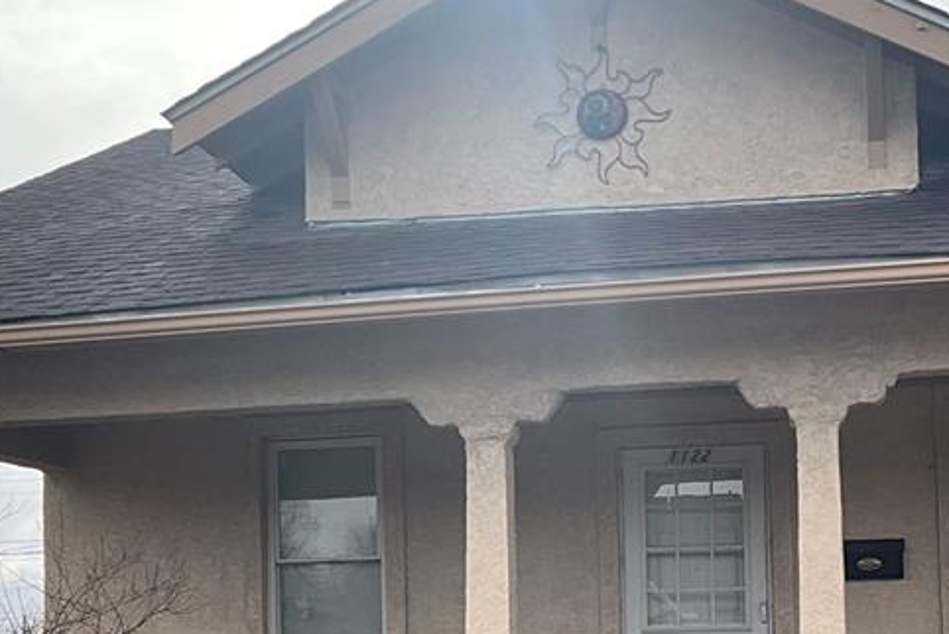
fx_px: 1688
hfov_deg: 31.2
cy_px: 594
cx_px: 616
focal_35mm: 64
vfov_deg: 20.7
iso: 25
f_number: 1.8
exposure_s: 1/1015
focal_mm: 3
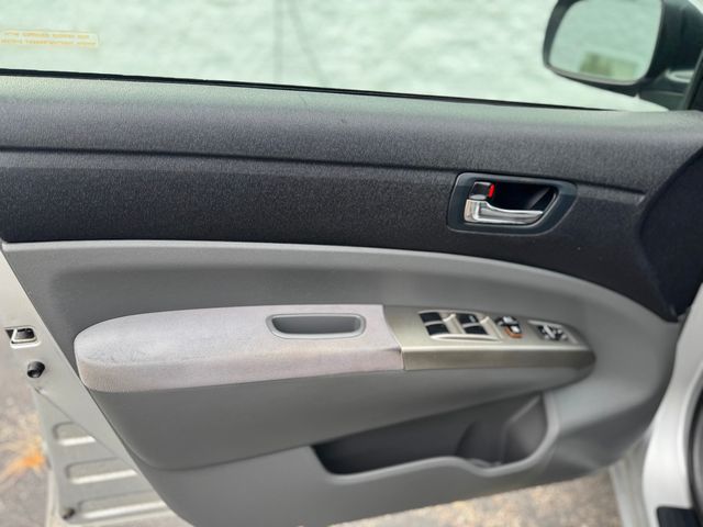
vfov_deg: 56.8
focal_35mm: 24
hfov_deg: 71.6
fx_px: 487
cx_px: 352
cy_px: 264
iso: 80
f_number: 1.78
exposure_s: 1/121
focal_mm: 6.76
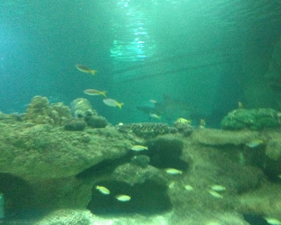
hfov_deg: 39.5
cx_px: 162
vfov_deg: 32.0
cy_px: 93
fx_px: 391
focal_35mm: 47
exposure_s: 1/15
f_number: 2.4
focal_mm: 4.12
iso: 800
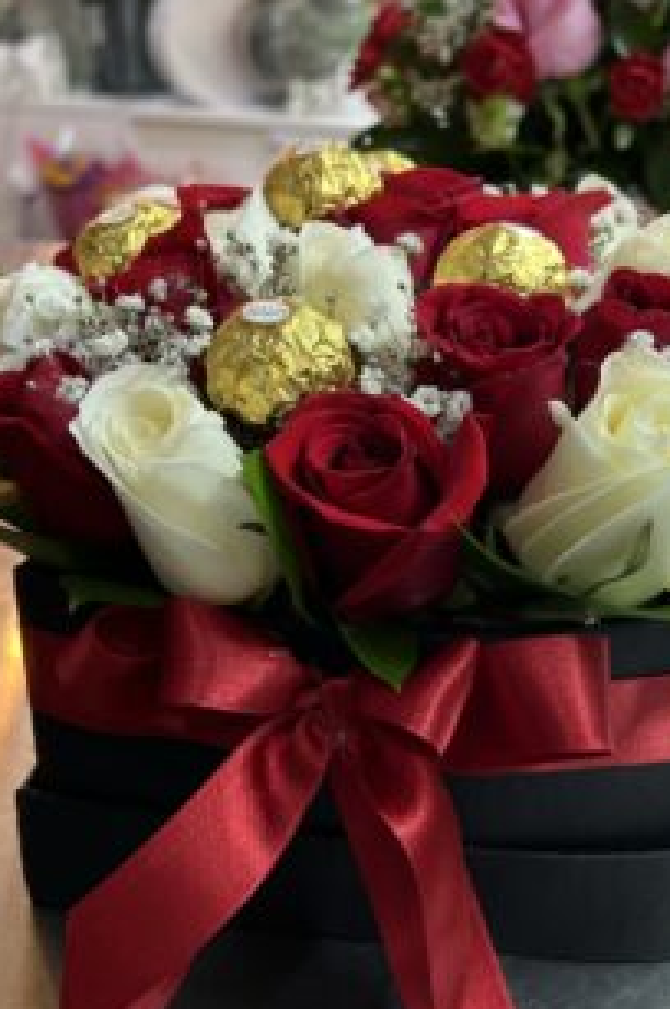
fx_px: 1315
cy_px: 587
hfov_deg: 28.6
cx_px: 374
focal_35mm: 47
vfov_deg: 41.8
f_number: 1.5
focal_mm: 5.7
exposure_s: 1/60
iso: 64
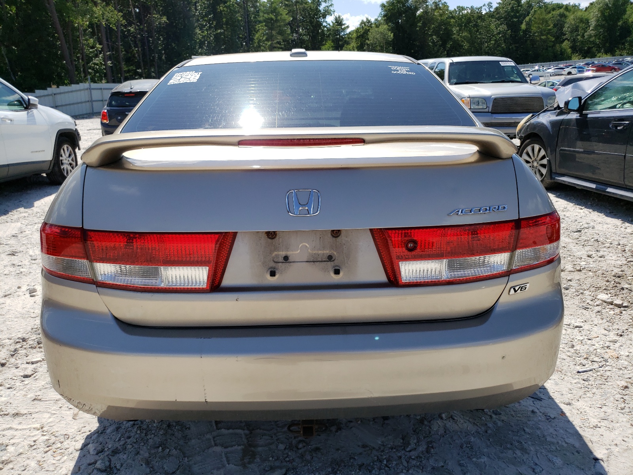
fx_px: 475
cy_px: 238
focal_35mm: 26
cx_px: 316
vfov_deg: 53.1
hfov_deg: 67.3
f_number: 1.5
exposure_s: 1/3333
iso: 50
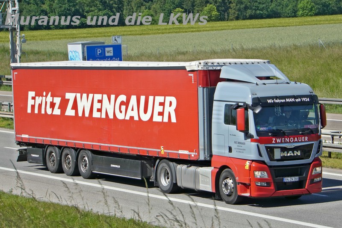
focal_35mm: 107
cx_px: 171
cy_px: 114
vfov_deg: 12.8
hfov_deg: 19.1
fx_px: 1019
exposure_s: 1/3200
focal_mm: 71.5
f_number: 5.6
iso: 500
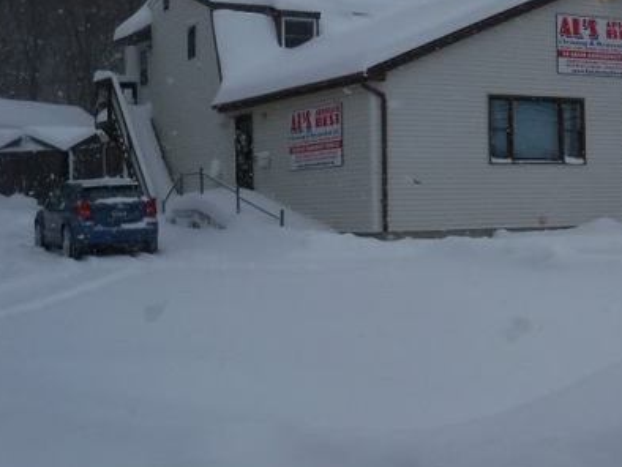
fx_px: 1277
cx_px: 620
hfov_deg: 26.0
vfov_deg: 20.7
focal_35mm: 71
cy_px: 180
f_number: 3.5
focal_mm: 6.2
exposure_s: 1/1600
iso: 100
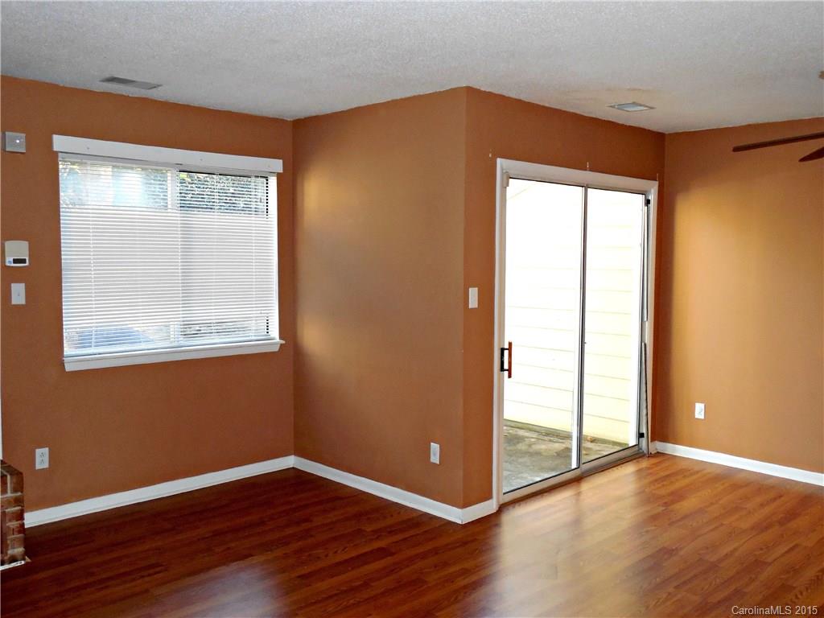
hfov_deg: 58.4
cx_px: 412
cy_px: 309
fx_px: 738
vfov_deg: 45.4
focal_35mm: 31
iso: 360
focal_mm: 5.6
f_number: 3.6
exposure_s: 1/30
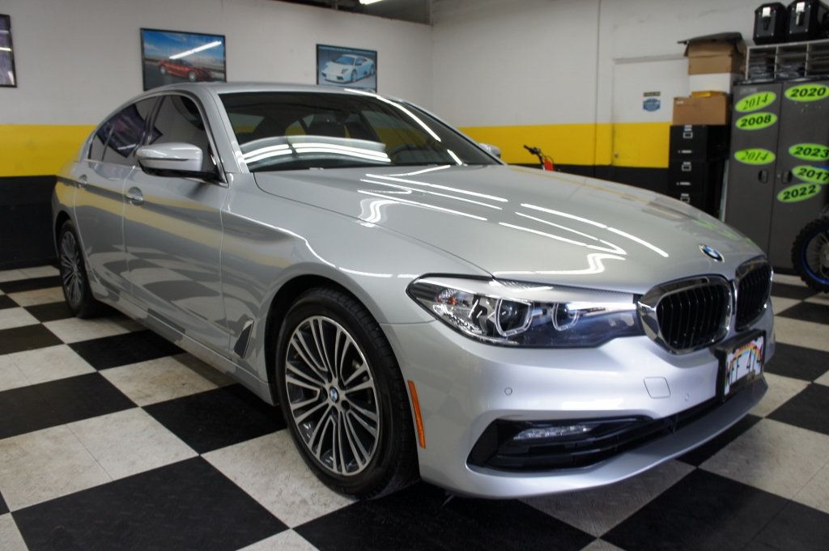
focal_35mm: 27
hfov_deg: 67.4
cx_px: 414
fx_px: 621
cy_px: 276
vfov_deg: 47.9
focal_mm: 18
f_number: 4
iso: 200
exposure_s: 1/40
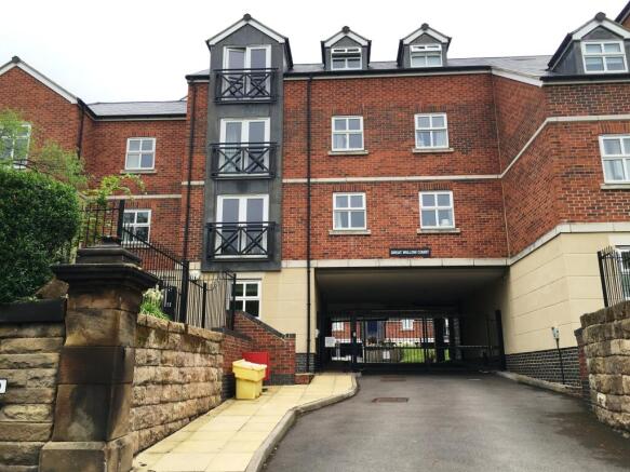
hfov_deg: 61.7
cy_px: 236
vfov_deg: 48.2
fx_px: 528
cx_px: 315
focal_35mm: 29
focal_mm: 4.15
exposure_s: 1/463
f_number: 2.2
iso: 25
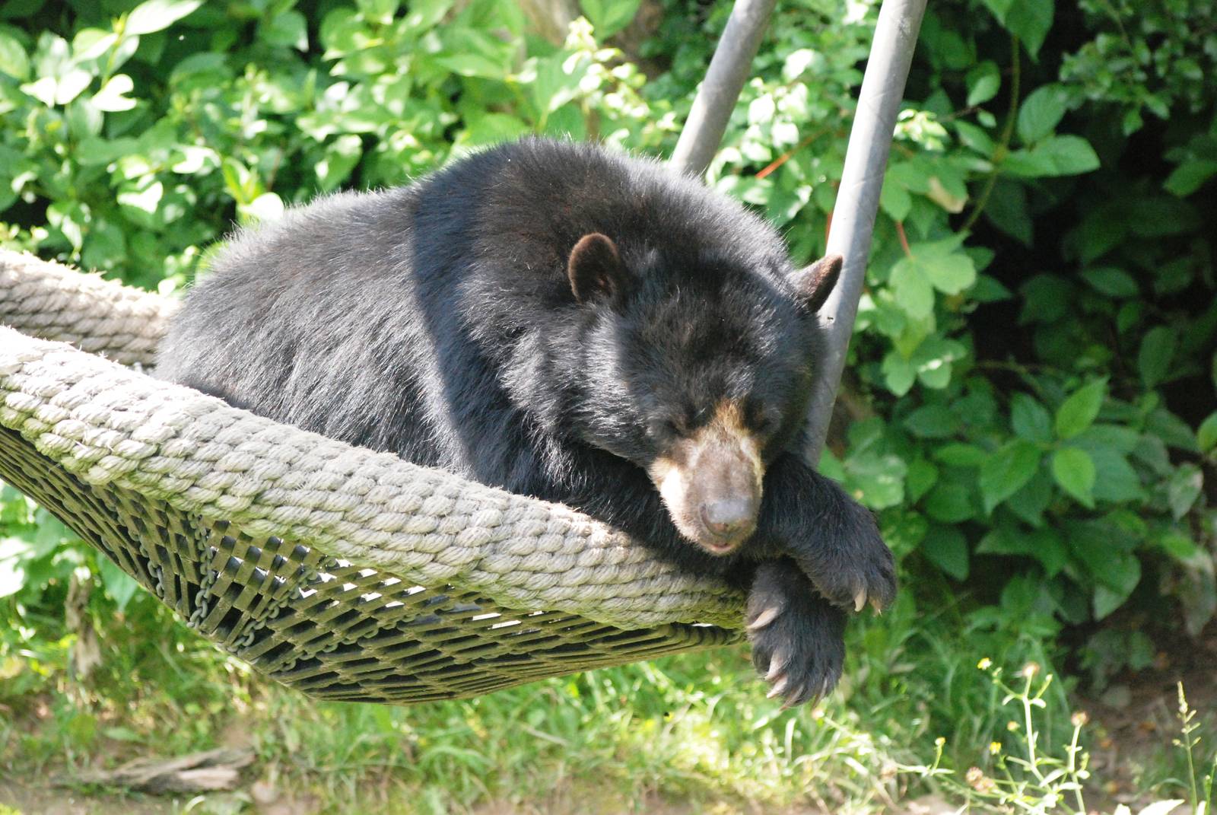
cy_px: 408
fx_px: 8631
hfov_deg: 8.1
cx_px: 608
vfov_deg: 5.4
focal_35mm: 255
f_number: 4.8
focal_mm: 170
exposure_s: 1/1000
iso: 1600
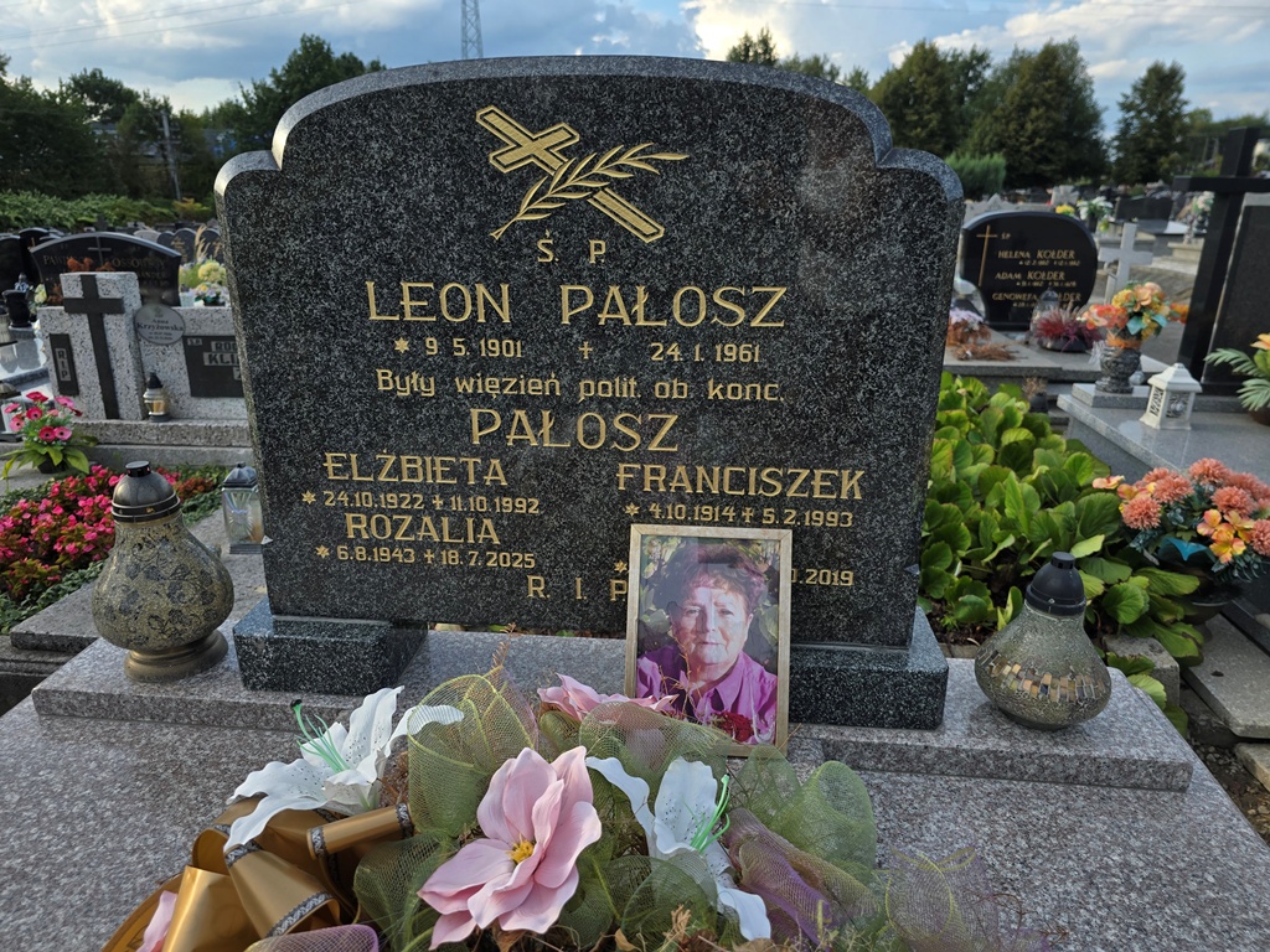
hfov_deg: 73.9
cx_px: 635
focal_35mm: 23
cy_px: 476
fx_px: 844
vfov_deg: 58.9
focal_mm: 6.3
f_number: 1.7
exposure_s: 1/278
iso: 12
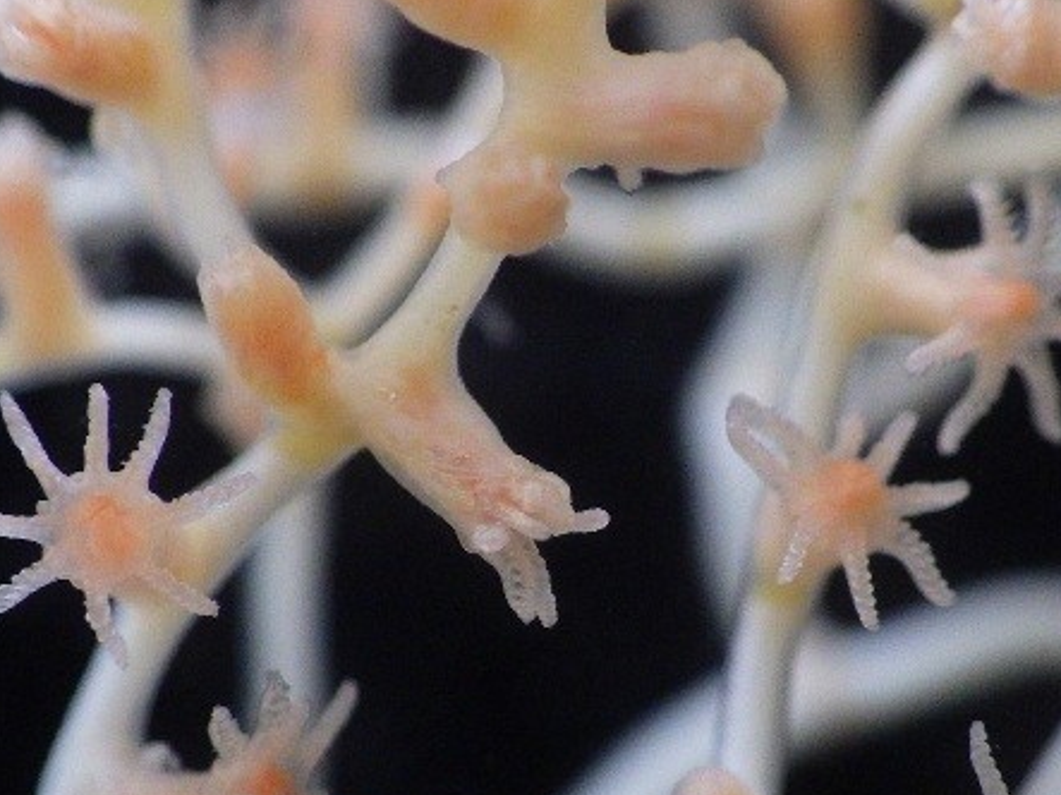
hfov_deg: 34.3
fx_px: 1716
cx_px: 601
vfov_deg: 25.9
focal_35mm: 56
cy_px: 548
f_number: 2.3
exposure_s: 1/45
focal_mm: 5.5
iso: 1000
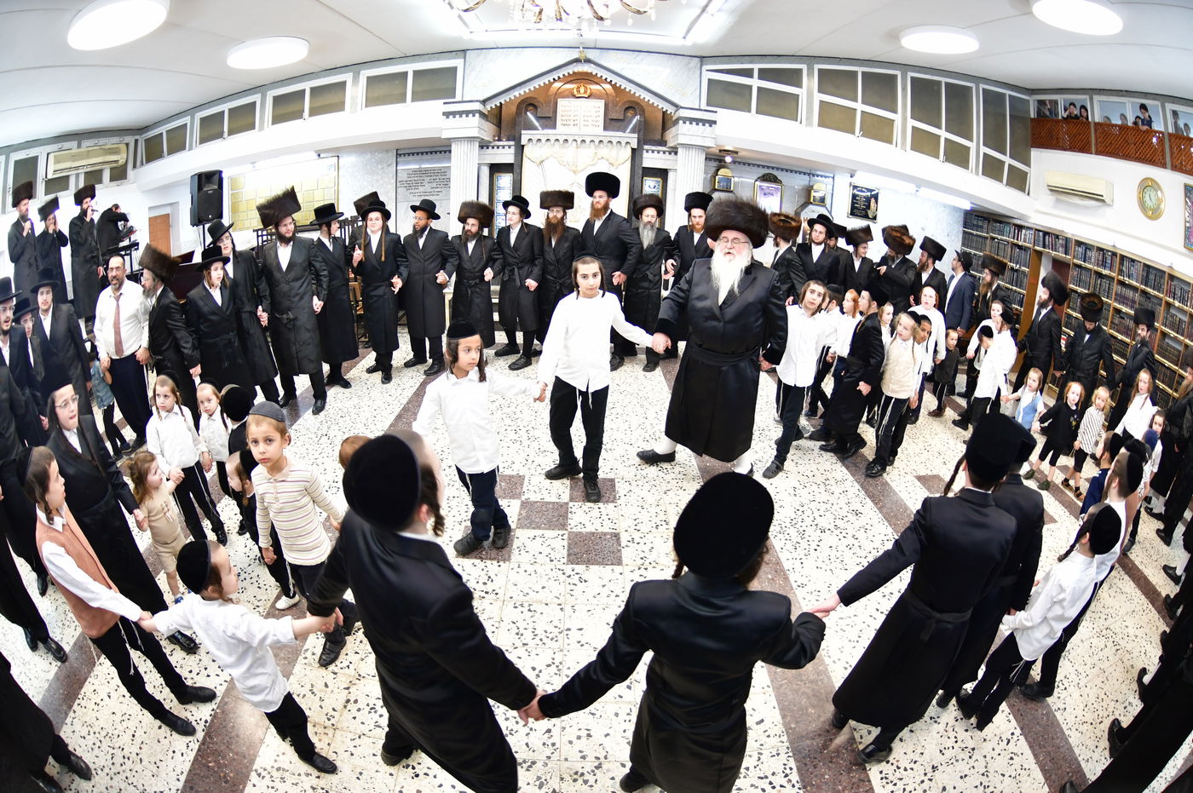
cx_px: 596
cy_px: 396
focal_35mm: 15
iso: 640
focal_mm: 10.5
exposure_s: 1/125
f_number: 6.3
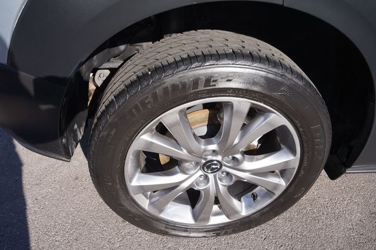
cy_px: 125
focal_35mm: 27
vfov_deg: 47.9
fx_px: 282
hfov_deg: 67.4
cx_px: 188
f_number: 6.3
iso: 100
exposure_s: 1/200
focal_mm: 18
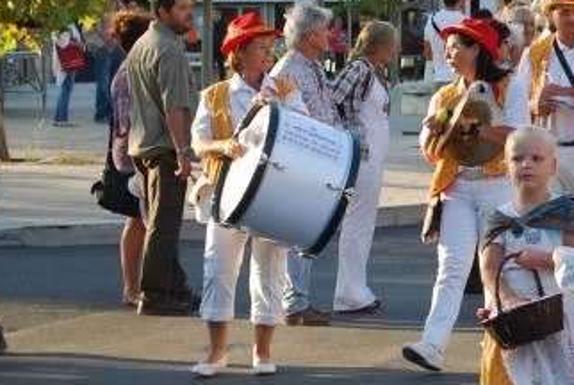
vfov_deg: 8.4
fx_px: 2620
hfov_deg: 12.3
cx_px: 617
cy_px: 195
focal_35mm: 164
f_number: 5.6
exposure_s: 1/125
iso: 180
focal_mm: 44
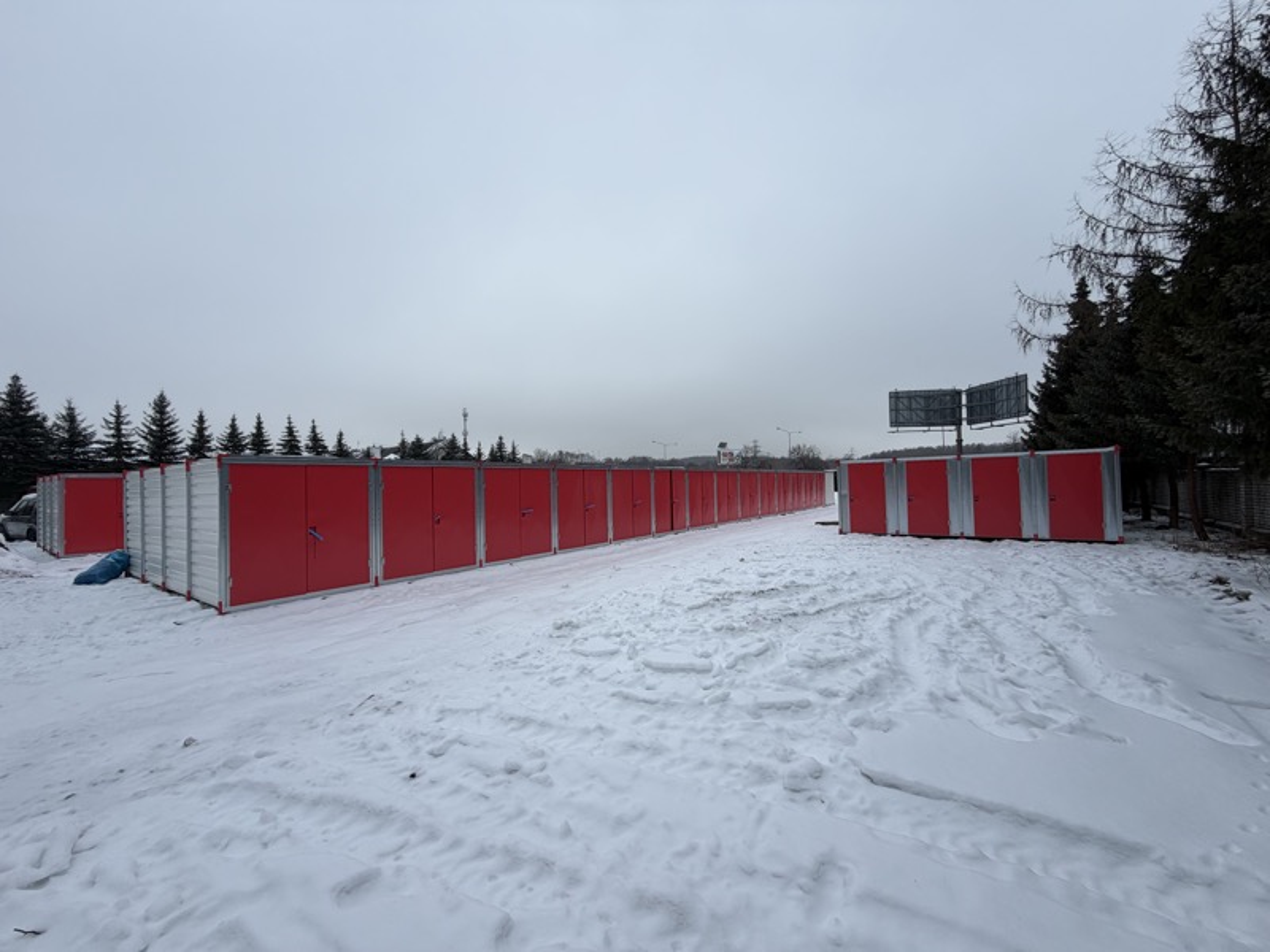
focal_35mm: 14
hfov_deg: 102.1
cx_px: 635
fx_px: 514
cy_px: 476
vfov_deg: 85.7
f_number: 2.2
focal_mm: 2.22
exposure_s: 1/770
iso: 40
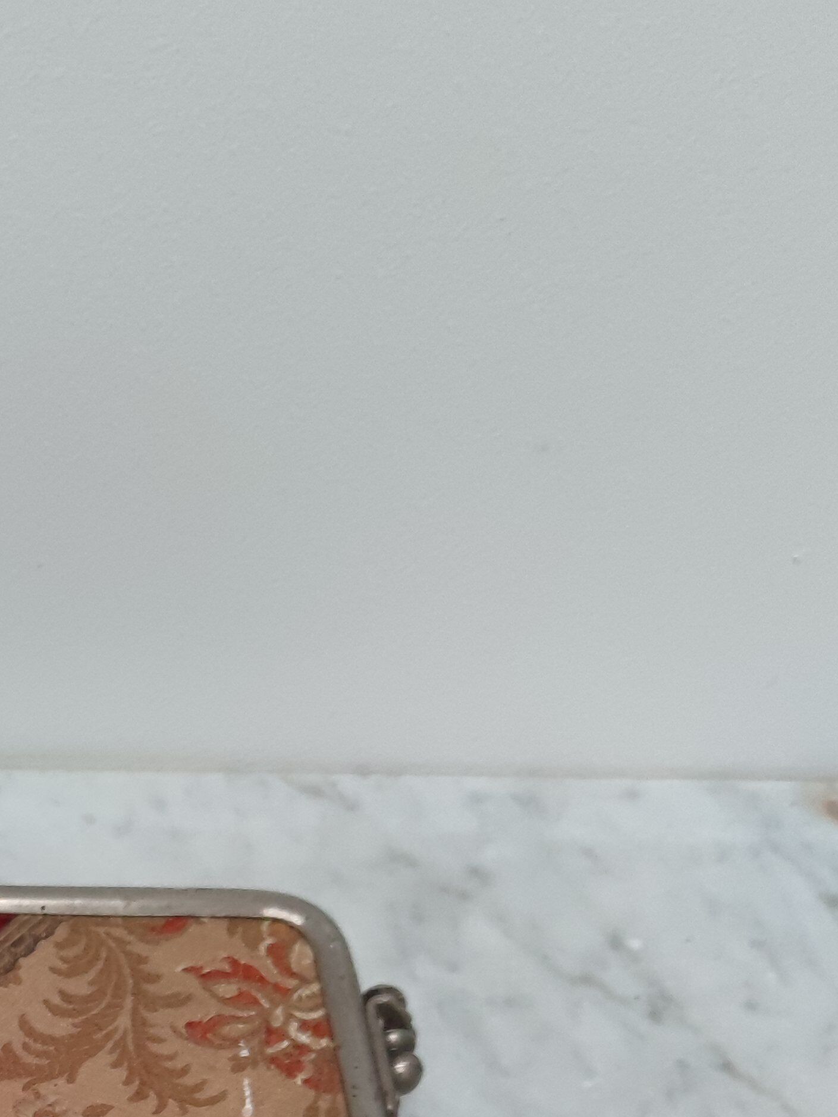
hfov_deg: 17.9
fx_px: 2388
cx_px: -402
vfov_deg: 23.2
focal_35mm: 74
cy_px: 1471
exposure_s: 1/50
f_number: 1.69
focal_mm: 6.72
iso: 575
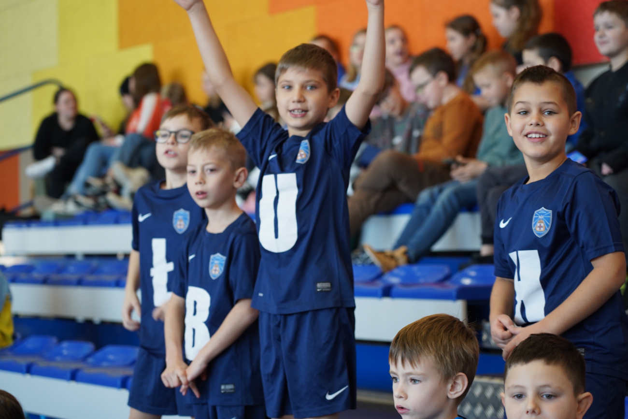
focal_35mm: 105
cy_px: 210
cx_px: 314
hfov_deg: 19.5
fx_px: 1832
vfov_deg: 13.0
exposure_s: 1/100
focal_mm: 105
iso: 1250
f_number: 4
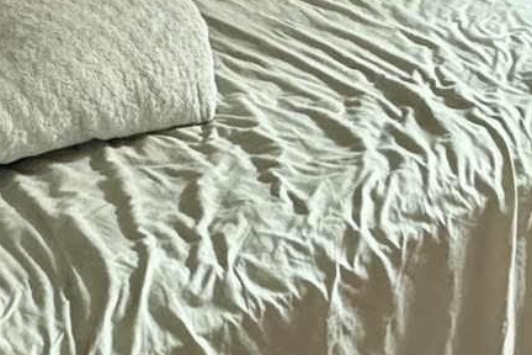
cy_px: -324
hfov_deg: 29.1
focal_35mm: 69
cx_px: 328
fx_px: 1020
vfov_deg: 16.0
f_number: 2.2
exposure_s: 1/30
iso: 1600
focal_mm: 2.22
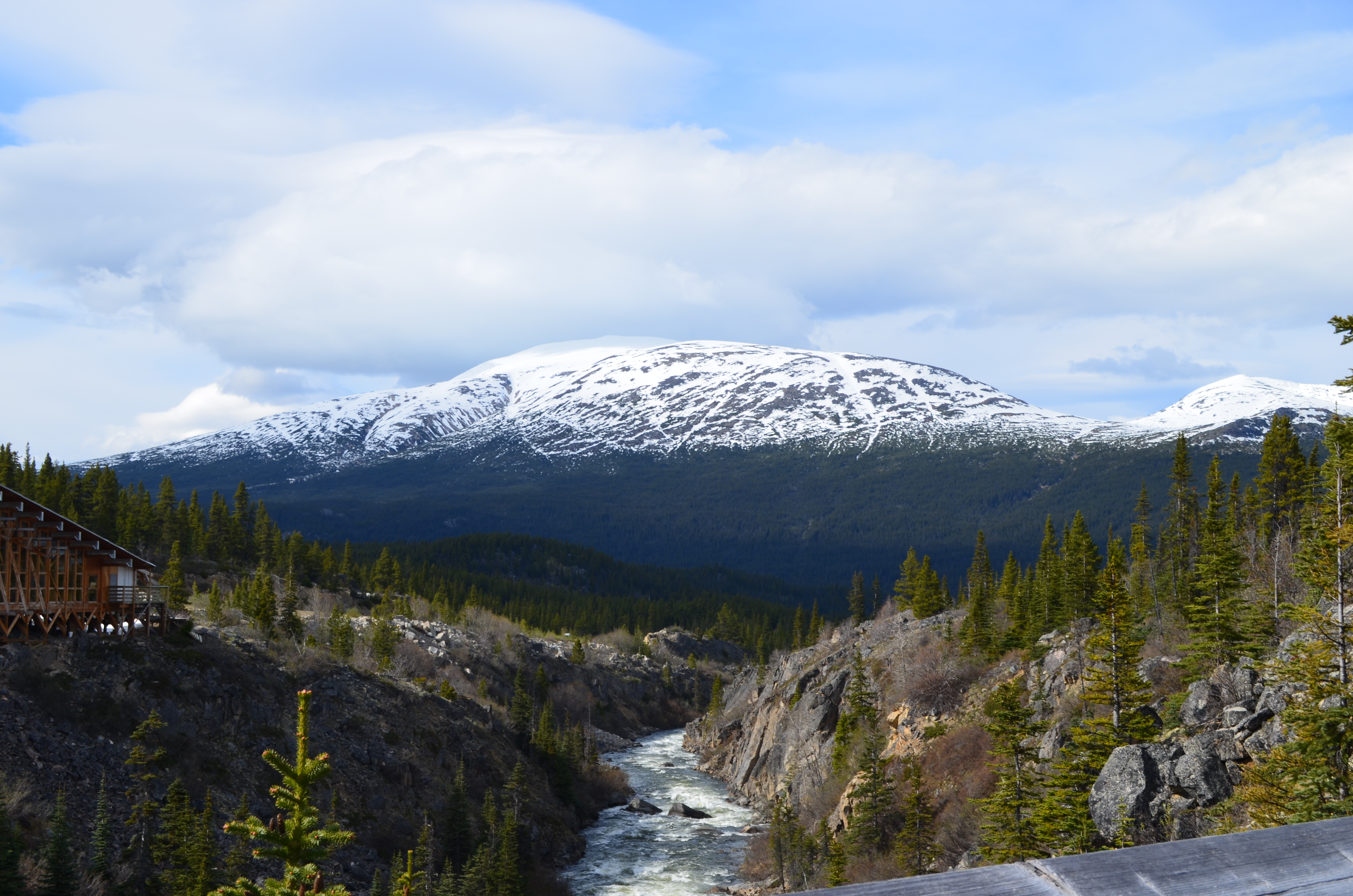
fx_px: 1631
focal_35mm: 44
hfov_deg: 45.0
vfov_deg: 30.7
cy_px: 448
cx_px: 676
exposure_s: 1/125
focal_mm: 29
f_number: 11
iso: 100
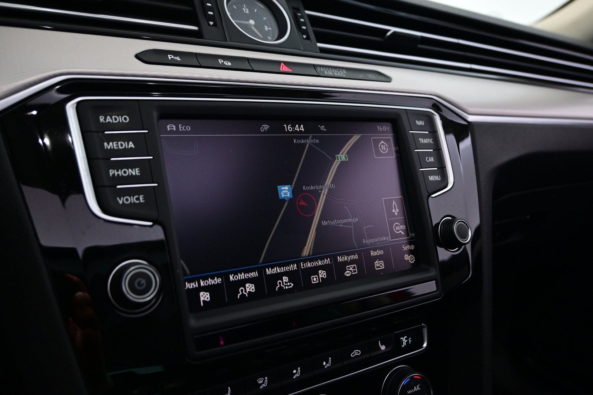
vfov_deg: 43.6
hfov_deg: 61.9
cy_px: 198
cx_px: 296
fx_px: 494
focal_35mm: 30
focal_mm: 20
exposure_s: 1/30
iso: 1250
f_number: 3.8
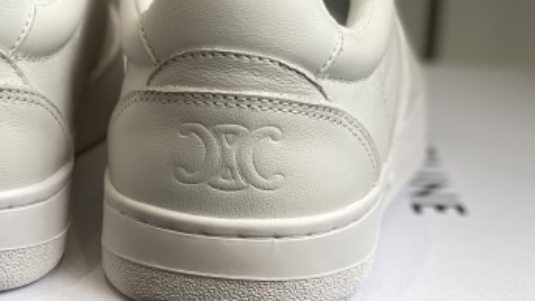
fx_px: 1873
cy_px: 151
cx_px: 123
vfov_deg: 9.2
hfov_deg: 16.2
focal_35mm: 132
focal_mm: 6
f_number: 2
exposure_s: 1/235
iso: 20
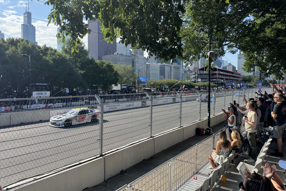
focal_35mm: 25
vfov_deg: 51.3
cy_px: 91
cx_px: 143
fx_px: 199
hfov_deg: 71.5
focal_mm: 6.76
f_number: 1.78
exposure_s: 1/2105
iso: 80
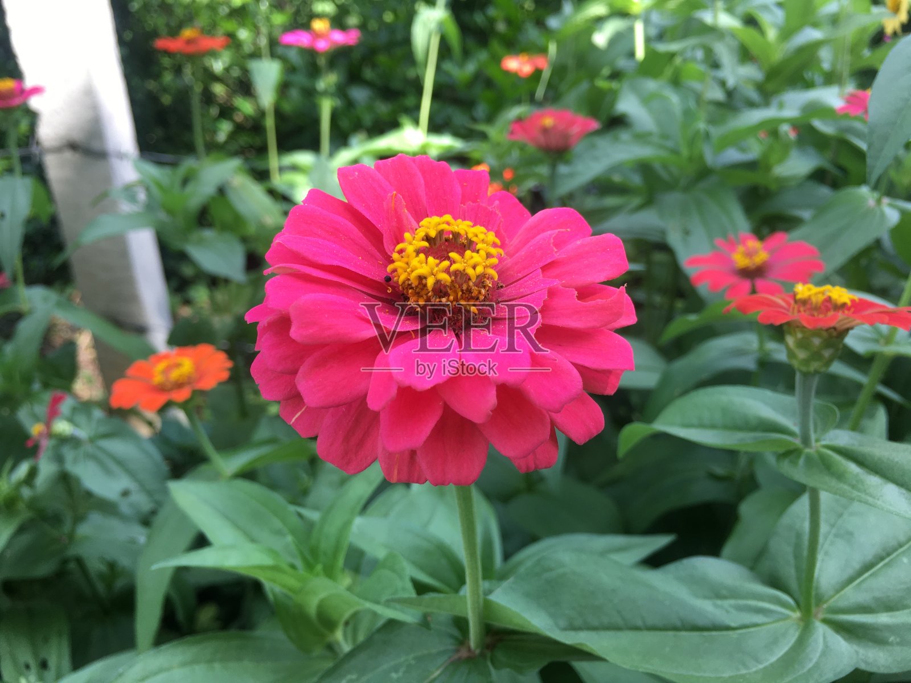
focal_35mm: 29
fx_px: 763
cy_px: 342
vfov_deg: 48.2
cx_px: 456
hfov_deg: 61.7
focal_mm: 4.15
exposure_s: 1/100
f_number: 2.2
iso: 25
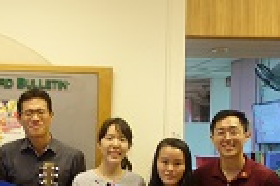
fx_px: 583
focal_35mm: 75
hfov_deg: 26.2
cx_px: 31
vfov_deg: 18.0
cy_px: 151
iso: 250
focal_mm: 8.8
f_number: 1.8
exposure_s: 1/30
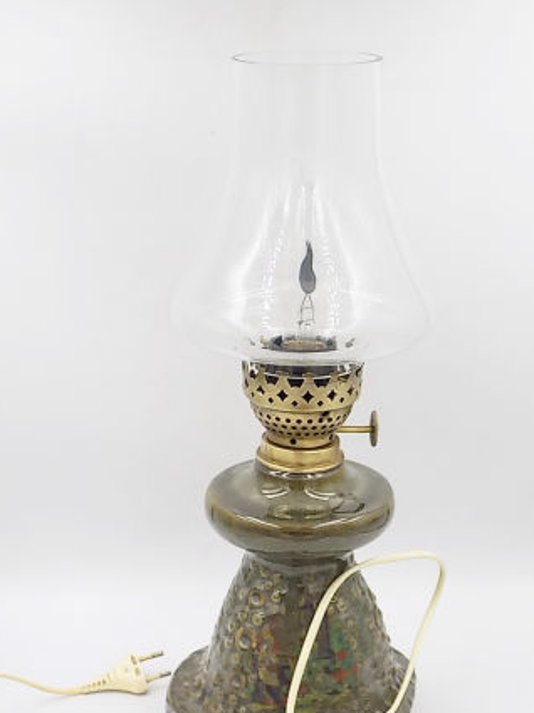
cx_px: 264
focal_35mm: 65
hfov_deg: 22.6
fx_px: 1339
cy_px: 473
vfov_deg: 29.6
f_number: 3.7
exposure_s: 1/320
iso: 200
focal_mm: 8.1
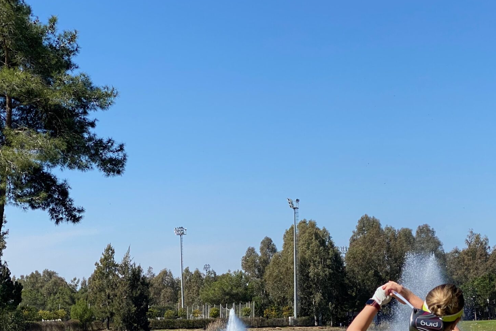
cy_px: 291
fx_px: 1309
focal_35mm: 95
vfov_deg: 14.3
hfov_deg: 21.4
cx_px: 225
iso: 20
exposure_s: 1/1546
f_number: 2
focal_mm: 6
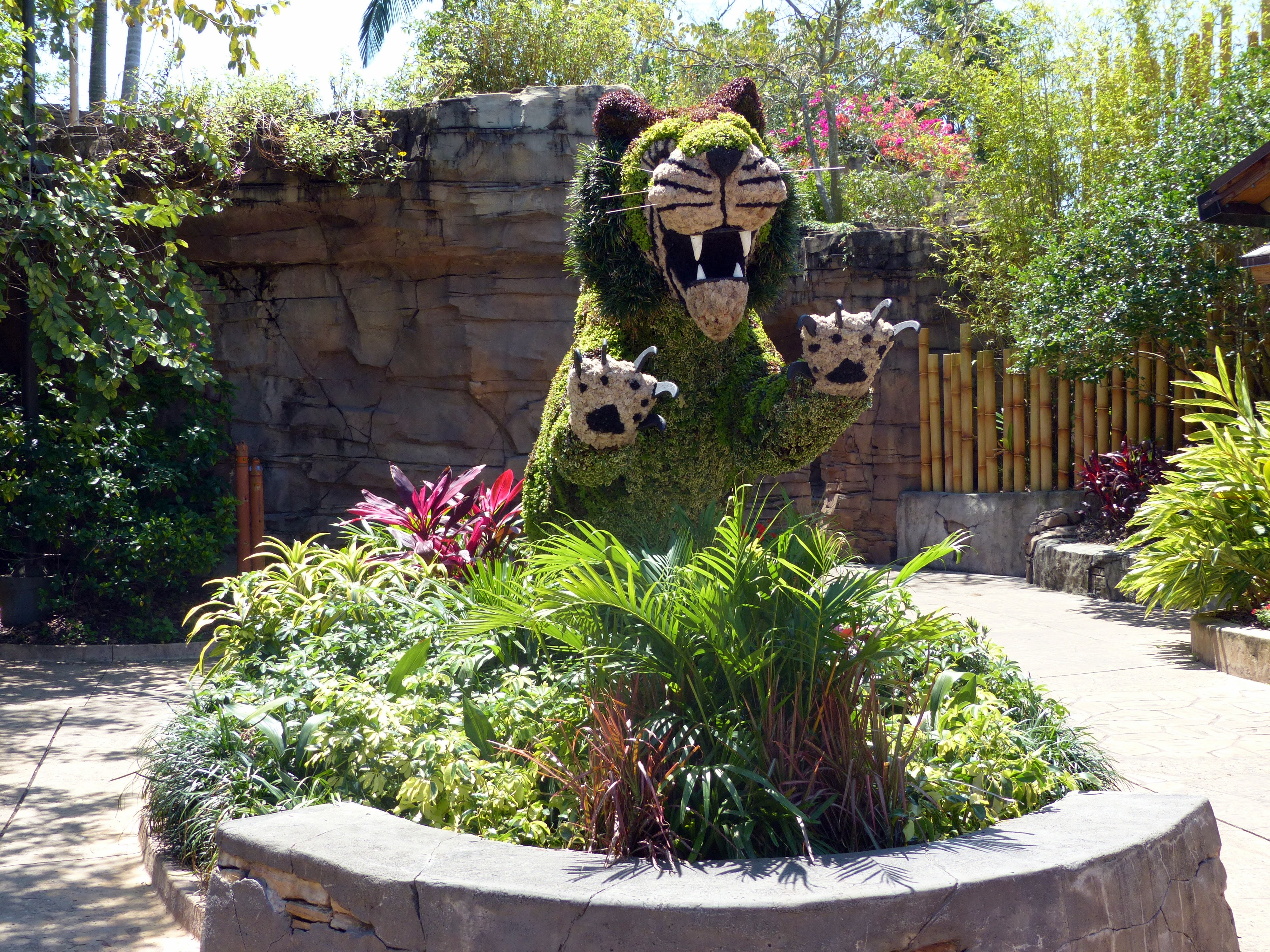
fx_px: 1908
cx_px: 635
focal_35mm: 52
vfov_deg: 28.0
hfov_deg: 36.8
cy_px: 476
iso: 100
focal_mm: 9.4
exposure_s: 1/640
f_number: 2.8
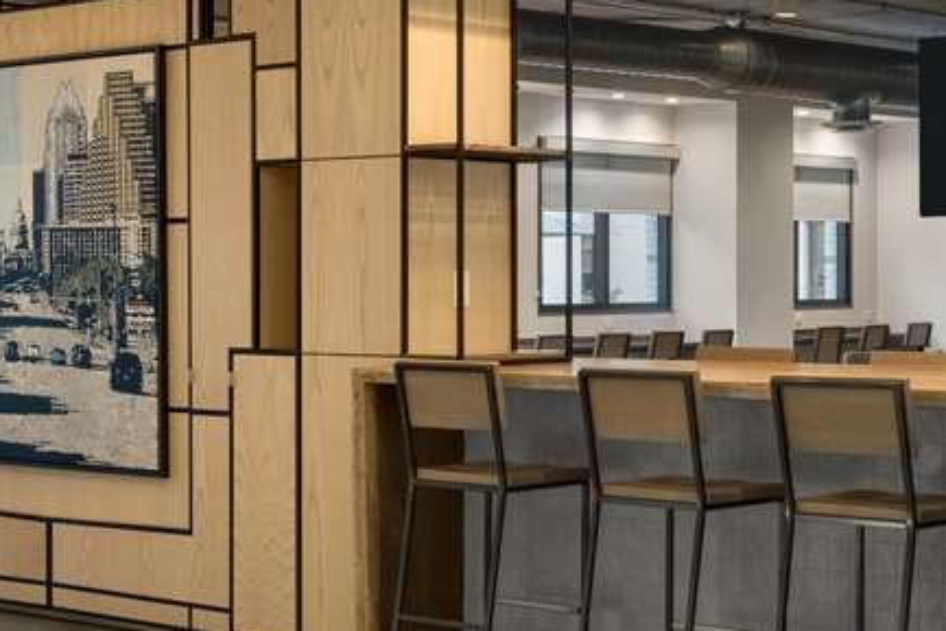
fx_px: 2234
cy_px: 249
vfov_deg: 16.1
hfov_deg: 23.6
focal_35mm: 85
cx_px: 224
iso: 400
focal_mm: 24
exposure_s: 1/8
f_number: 8
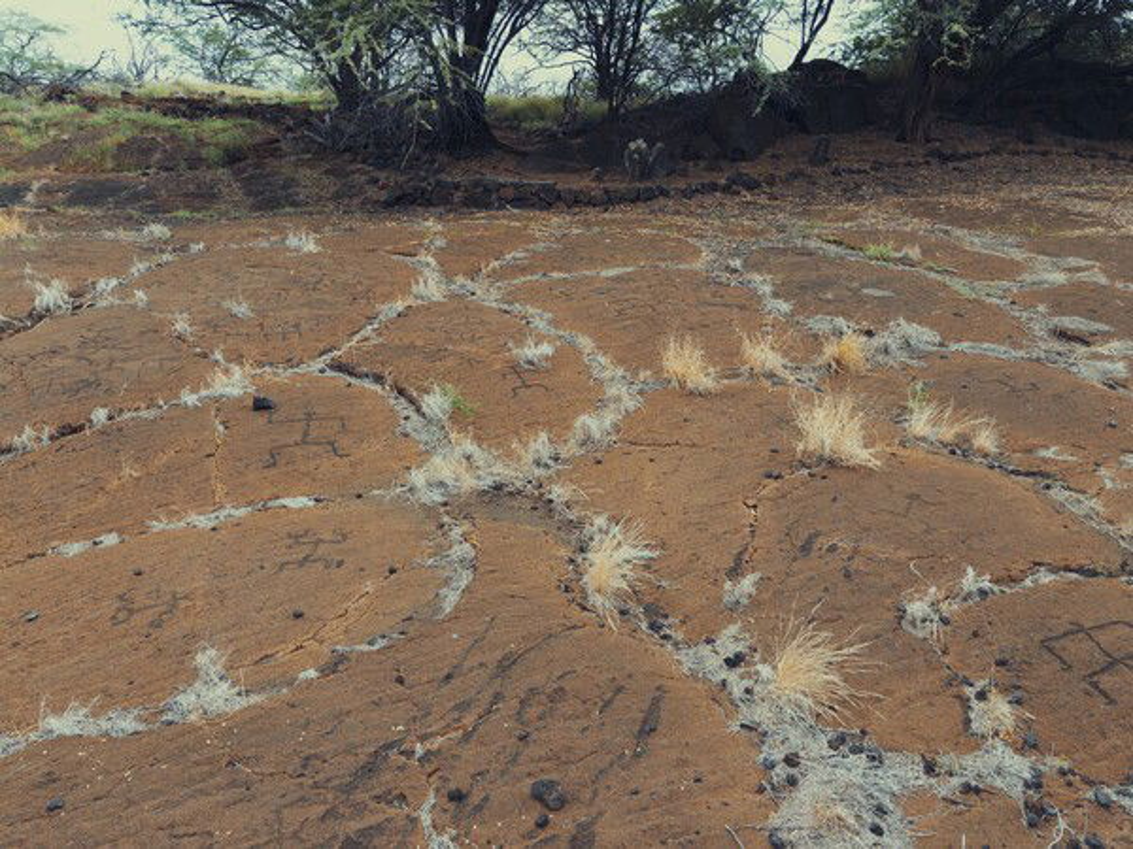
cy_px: 424
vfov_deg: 53.1
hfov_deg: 67.3
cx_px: 566
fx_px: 851
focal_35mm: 26
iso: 50
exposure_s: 1/680
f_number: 1.6
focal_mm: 5.96
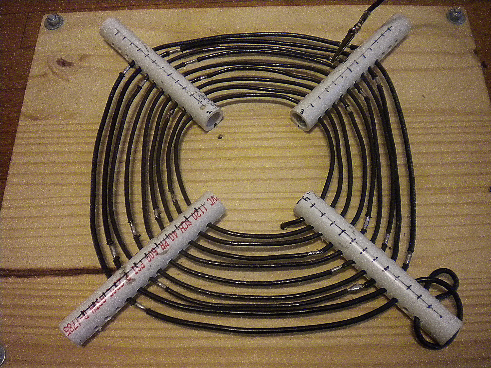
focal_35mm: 35
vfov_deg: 40.7
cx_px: 246
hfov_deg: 52.6
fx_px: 496
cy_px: 184
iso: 451
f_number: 3.1
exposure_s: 1/60.2
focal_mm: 6.3
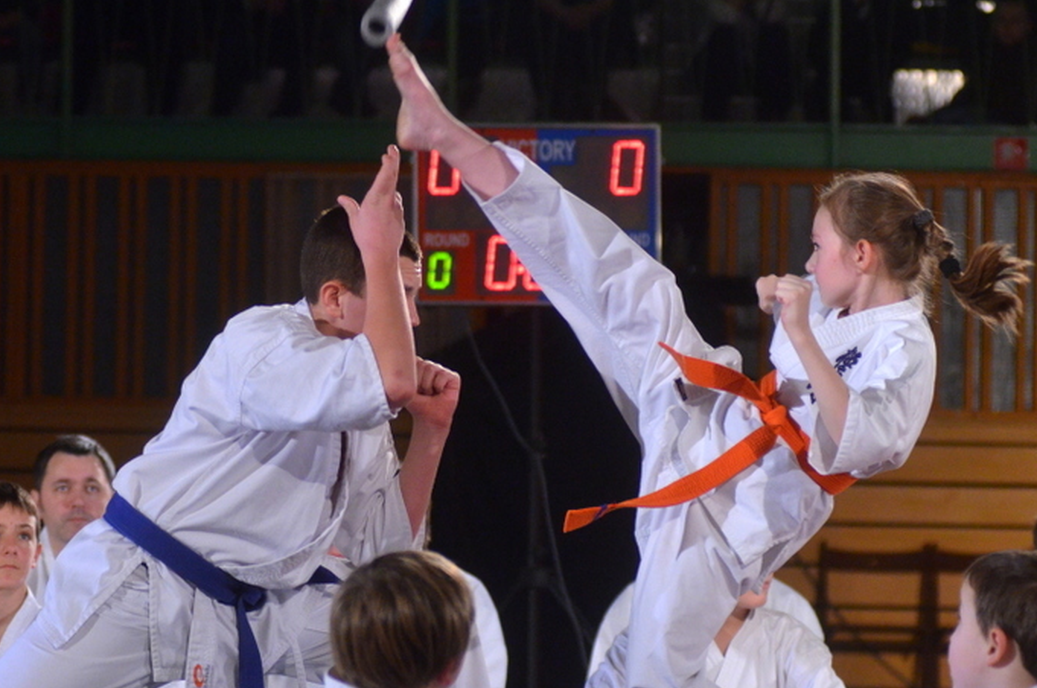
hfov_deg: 14.6
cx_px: 434
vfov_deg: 9.7
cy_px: 340
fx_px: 4056
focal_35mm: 141
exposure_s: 1/640
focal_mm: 80
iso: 2000
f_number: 3.2
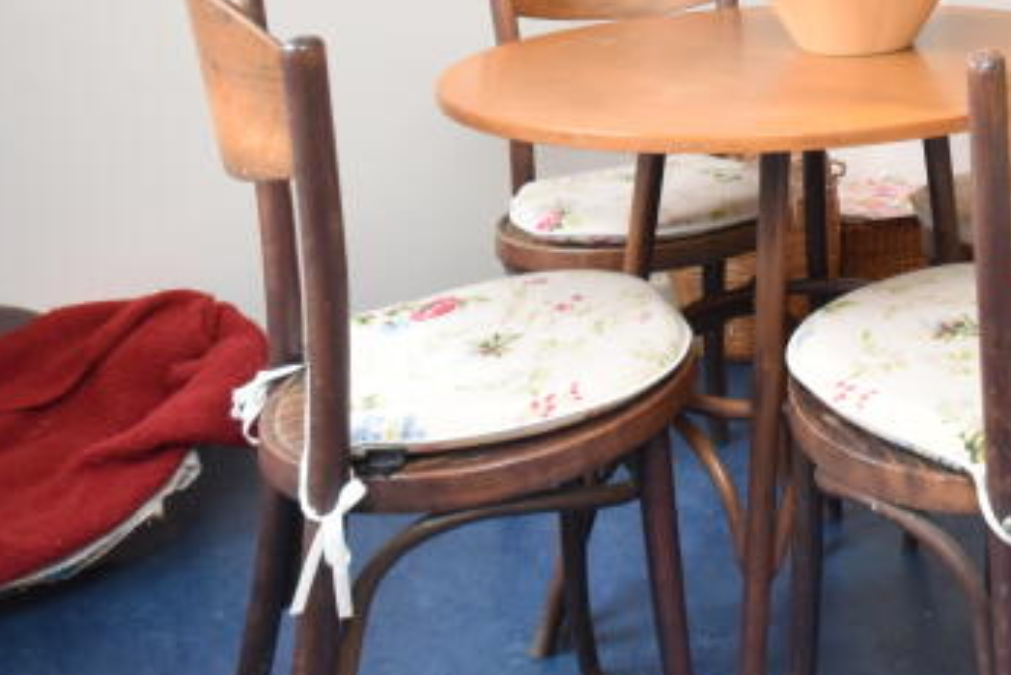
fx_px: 1236
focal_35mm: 44
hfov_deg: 39.7
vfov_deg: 25.5
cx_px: 988
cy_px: -239
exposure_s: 1/125
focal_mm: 10
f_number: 4
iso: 800
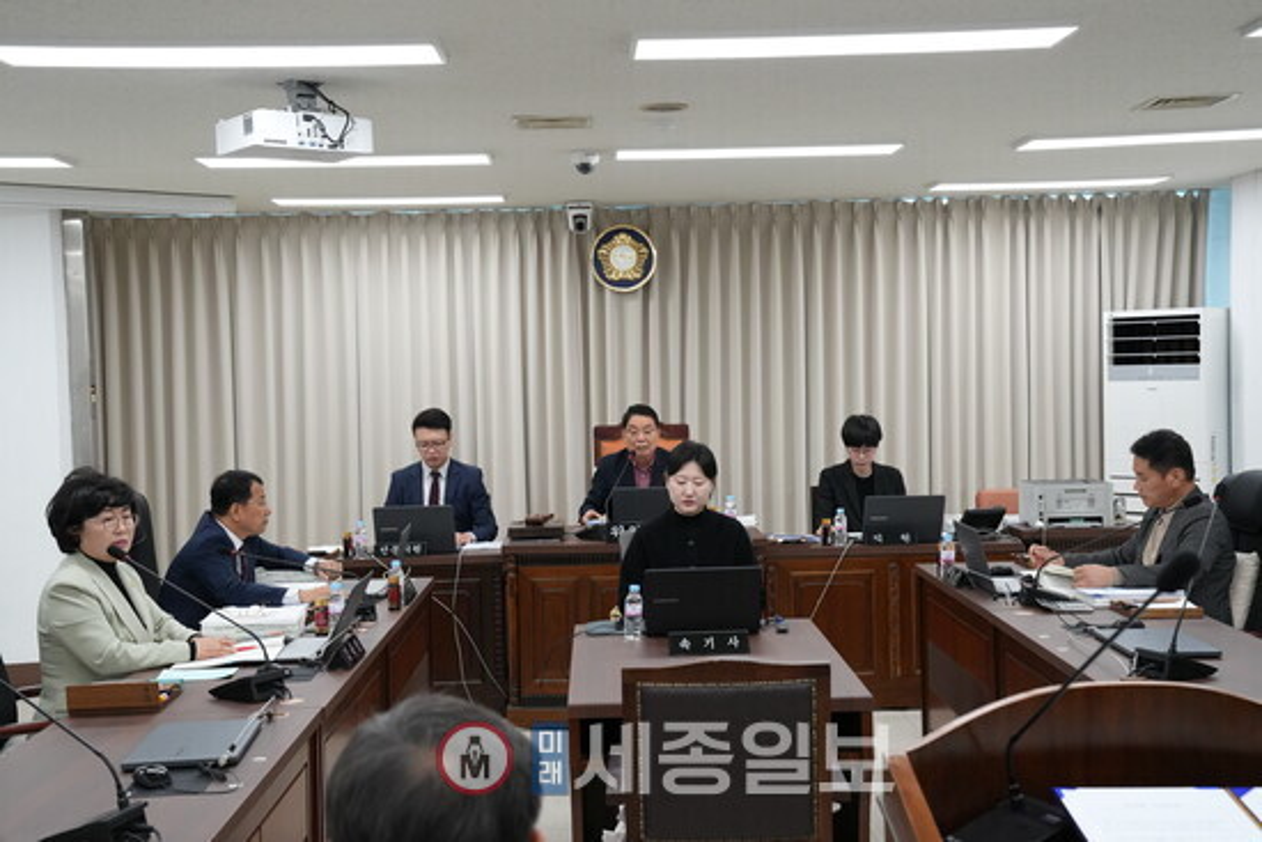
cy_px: 421
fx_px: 1613
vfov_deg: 29.3
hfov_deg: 42.7
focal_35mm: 46
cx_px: 631
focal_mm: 46
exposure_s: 1/320
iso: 4000
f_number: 6.3
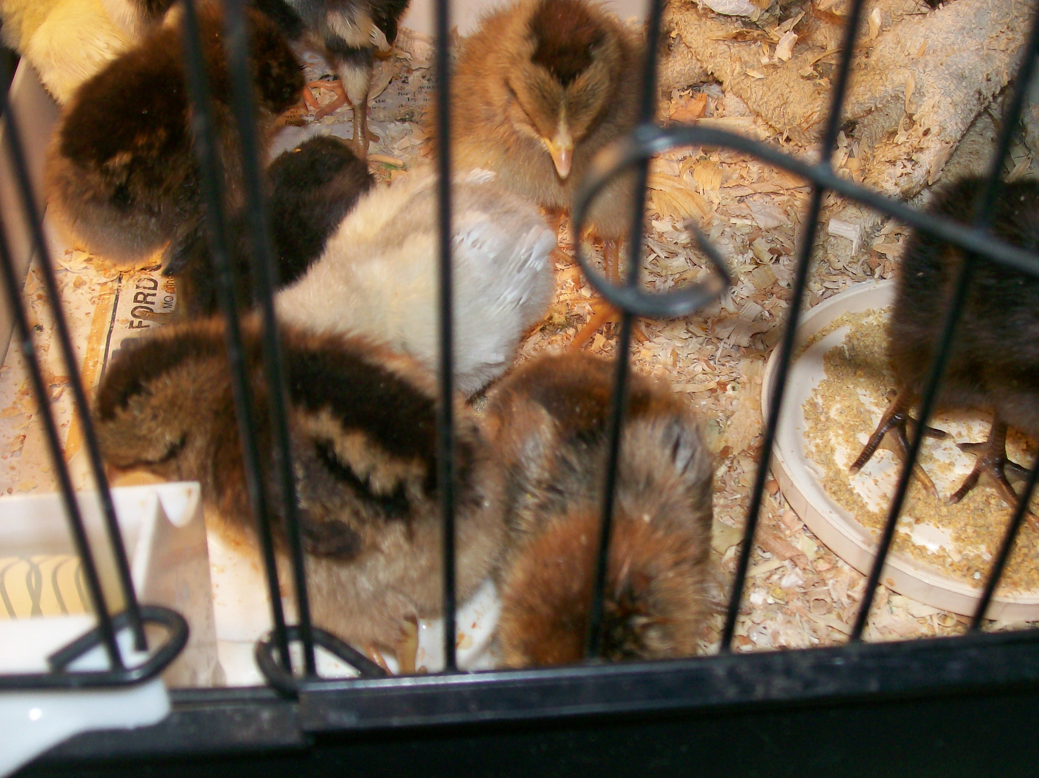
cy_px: 392
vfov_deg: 31.5
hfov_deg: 41.3
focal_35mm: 46
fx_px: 1380
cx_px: 525
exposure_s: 1/73.1
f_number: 3
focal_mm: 7.6
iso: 80
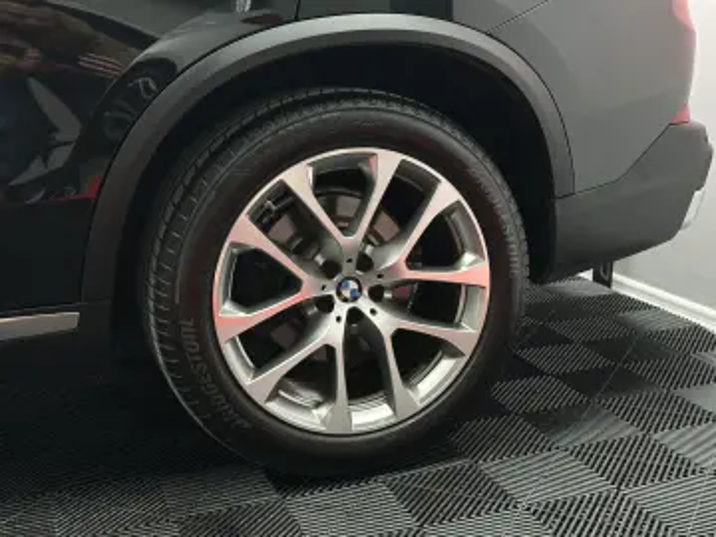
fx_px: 993
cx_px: 358
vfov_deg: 30.3
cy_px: 268
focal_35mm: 48
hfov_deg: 39.7
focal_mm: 6.86
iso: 200
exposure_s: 1/60
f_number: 1.78
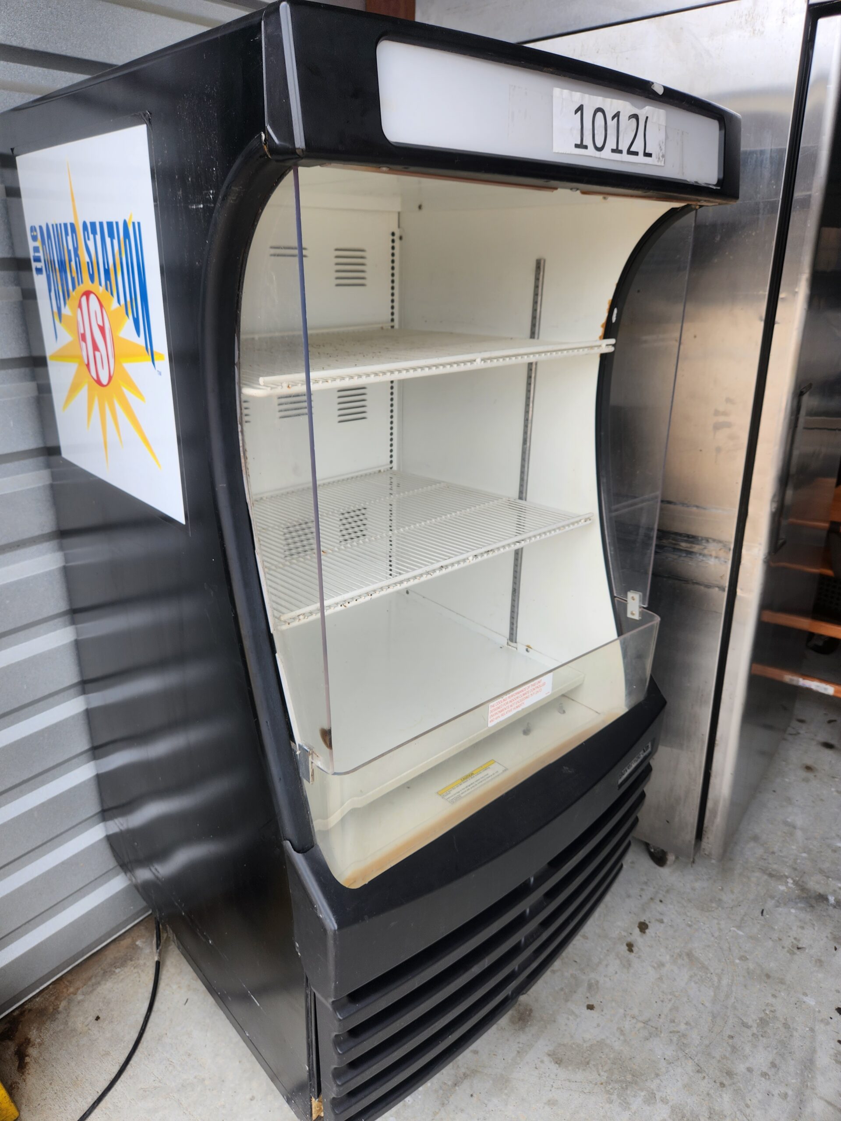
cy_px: 560
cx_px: 420
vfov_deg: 73.9
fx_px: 745
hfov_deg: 58.9
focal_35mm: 23
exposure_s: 1/263
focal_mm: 5.4
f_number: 1.8
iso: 20
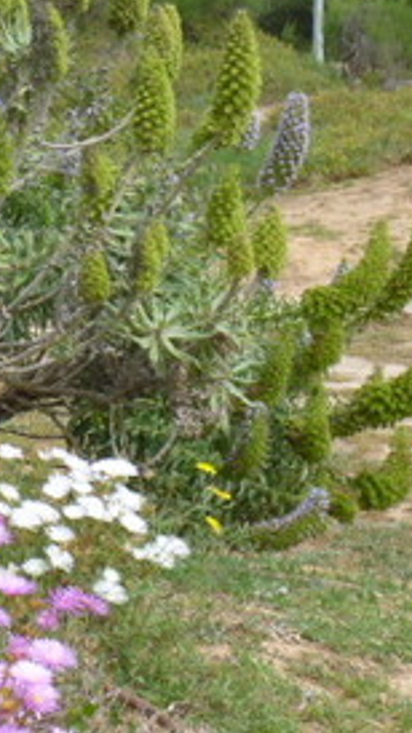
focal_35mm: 124
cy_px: 350
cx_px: -201
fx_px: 2410
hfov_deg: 9.5
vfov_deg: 17.3
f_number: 4.1
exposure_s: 1/320
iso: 100
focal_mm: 9.2
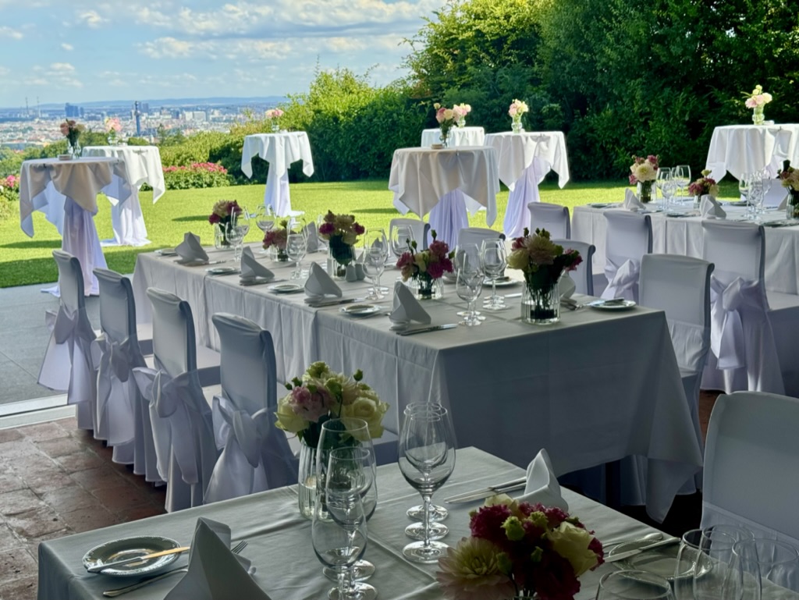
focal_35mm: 48
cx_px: 400
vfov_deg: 30.3
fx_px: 1108
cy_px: 300
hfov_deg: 39.6
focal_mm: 6.76
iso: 64
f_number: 1.78
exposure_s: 1/1011
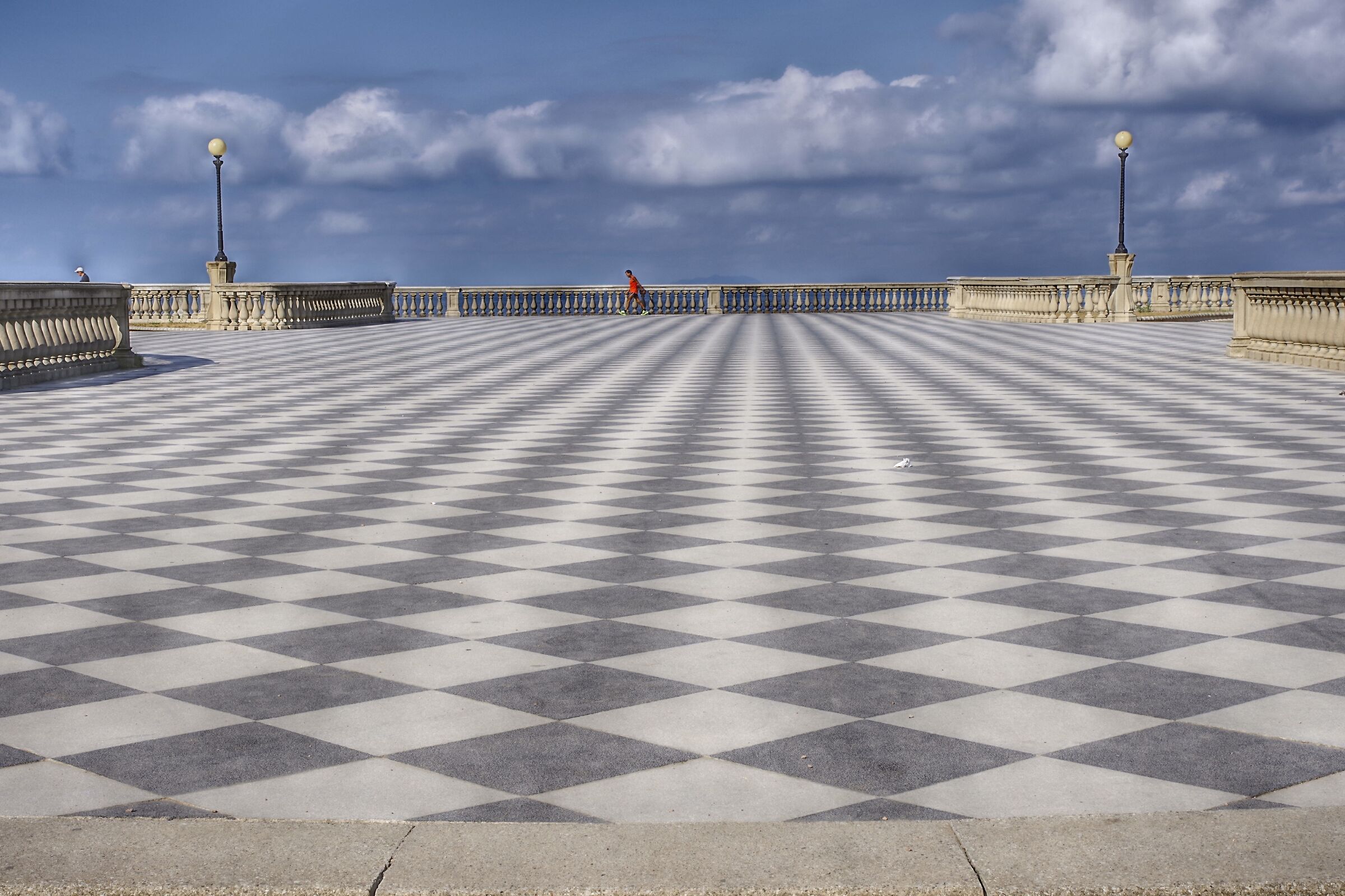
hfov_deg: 38.9
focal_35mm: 51
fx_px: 1905
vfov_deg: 26.5
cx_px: 672
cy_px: 448
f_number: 11
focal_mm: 34.38
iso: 100
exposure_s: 1/125
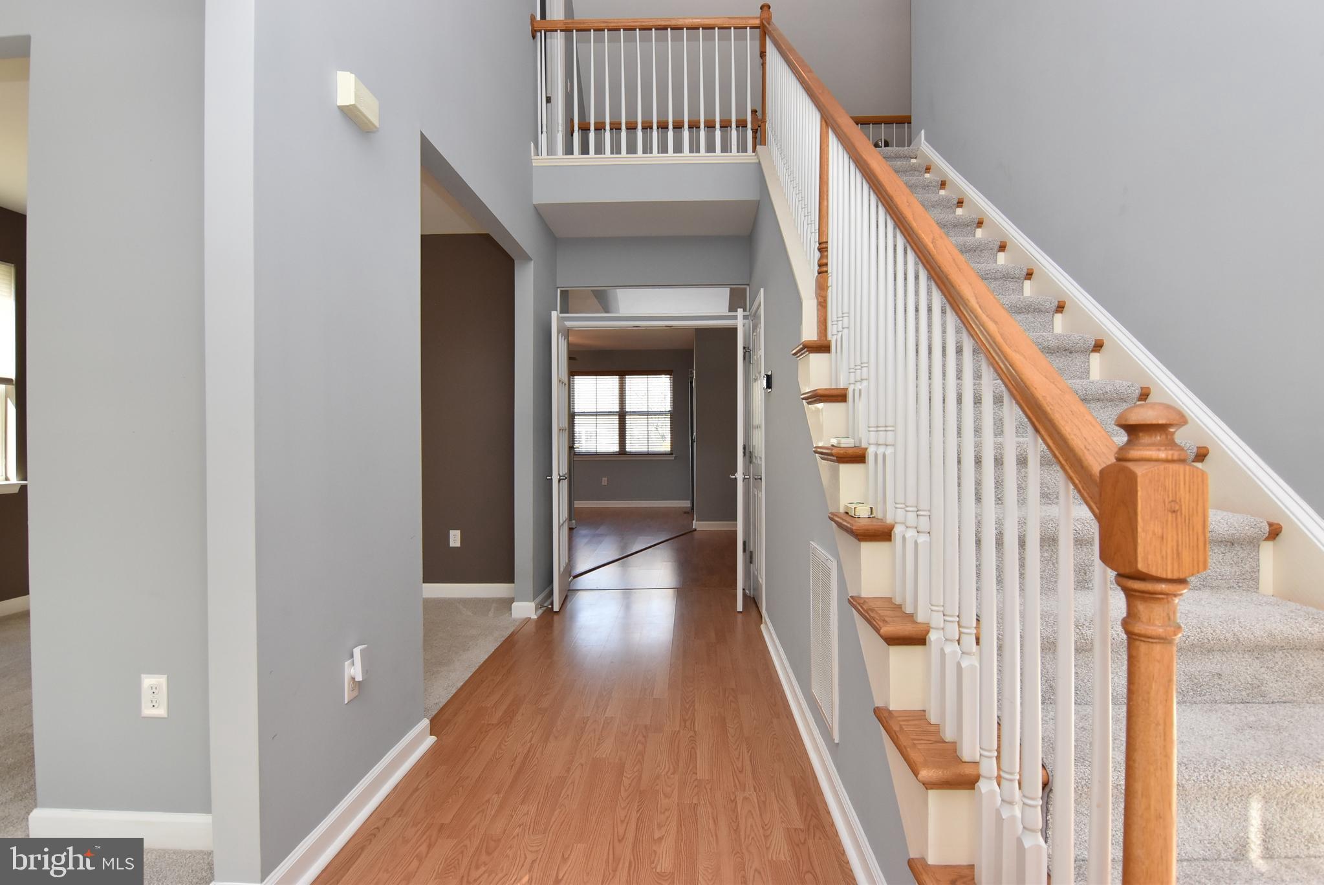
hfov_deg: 90.0
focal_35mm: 18
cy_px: 442
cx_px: 662
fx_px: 662
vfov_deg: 67.5
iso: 800
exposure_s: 1/100
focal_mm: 12
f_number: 8
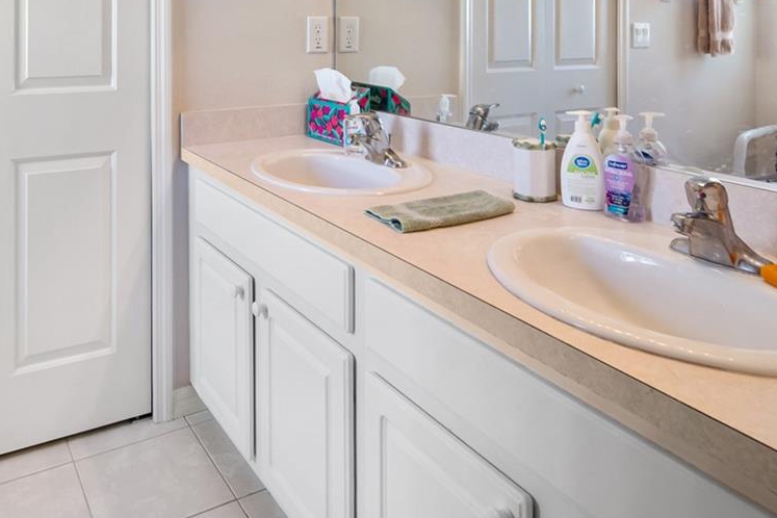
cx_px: 271
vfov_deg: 39.5
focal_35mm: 30
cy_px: 27
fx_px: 647
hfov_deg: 60.7
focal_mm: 14
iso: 250
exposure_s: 1/50
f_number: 6.3
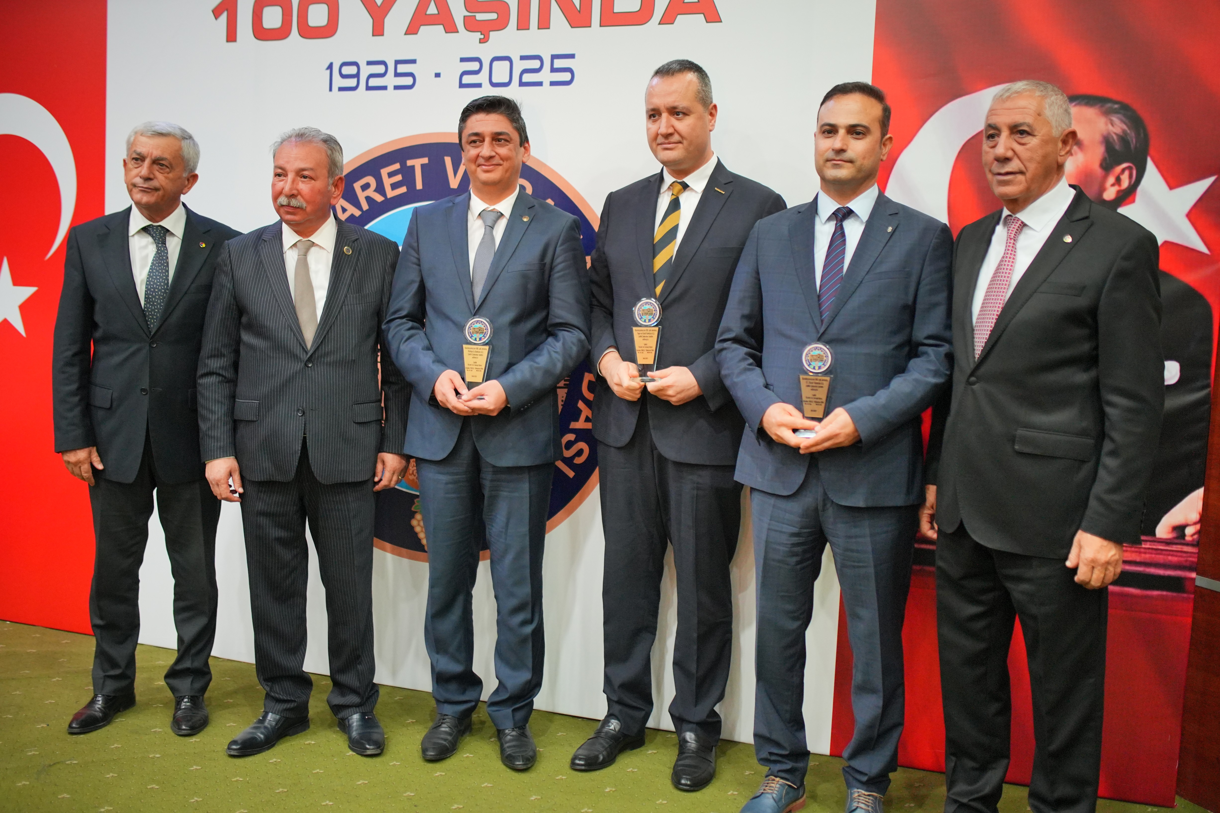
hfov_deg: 54.4
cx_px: 610
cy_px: 406
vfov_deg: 37.9
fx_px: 1186
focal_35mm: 35
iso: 2500
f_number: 1.4
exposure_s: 1/160
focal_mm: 35
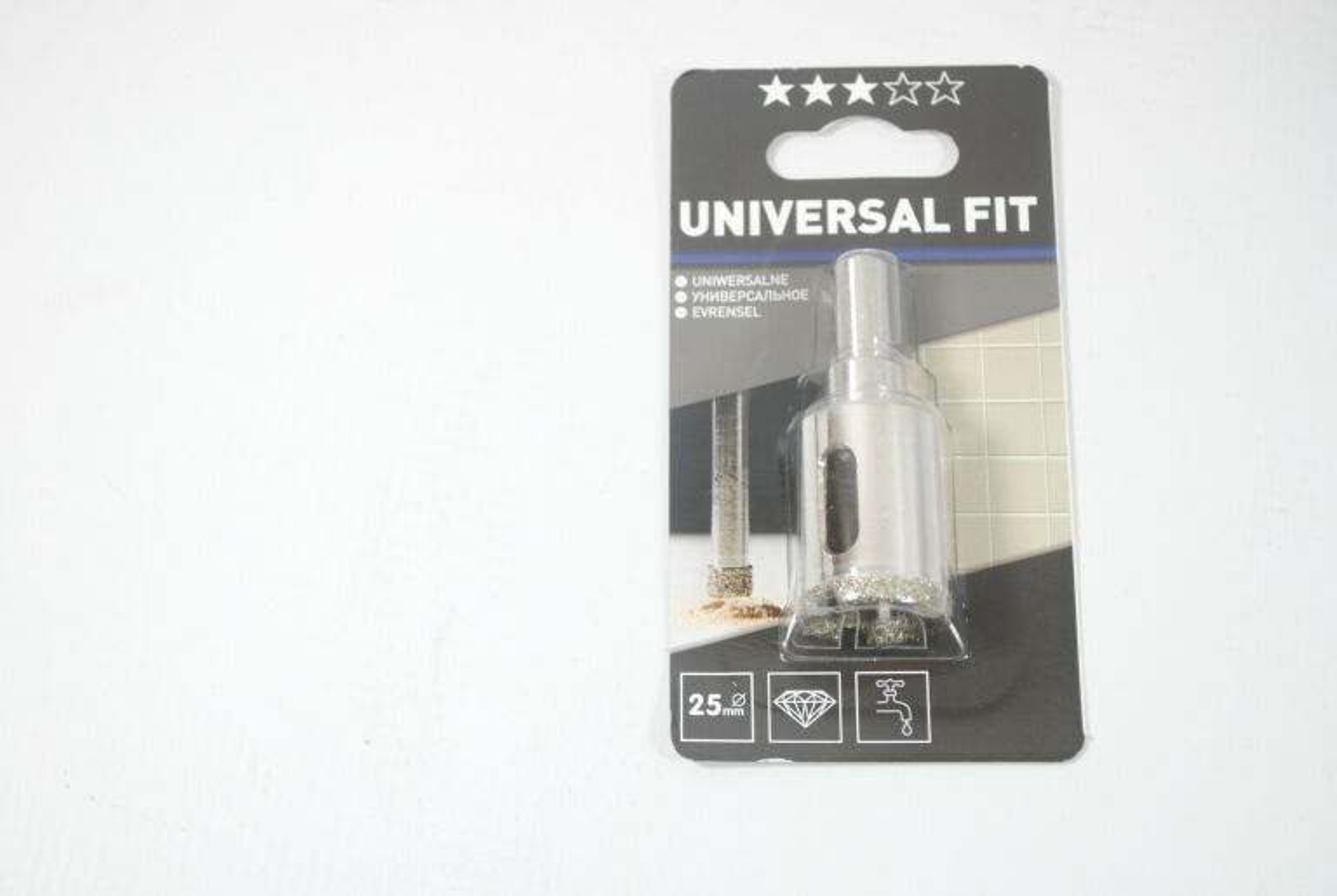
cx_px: 668
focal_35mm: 66
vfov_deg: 20.7
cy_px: 448
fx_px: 2455
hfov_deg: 30.5
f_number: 5.6
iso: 400
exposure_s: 1/60
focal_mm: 44
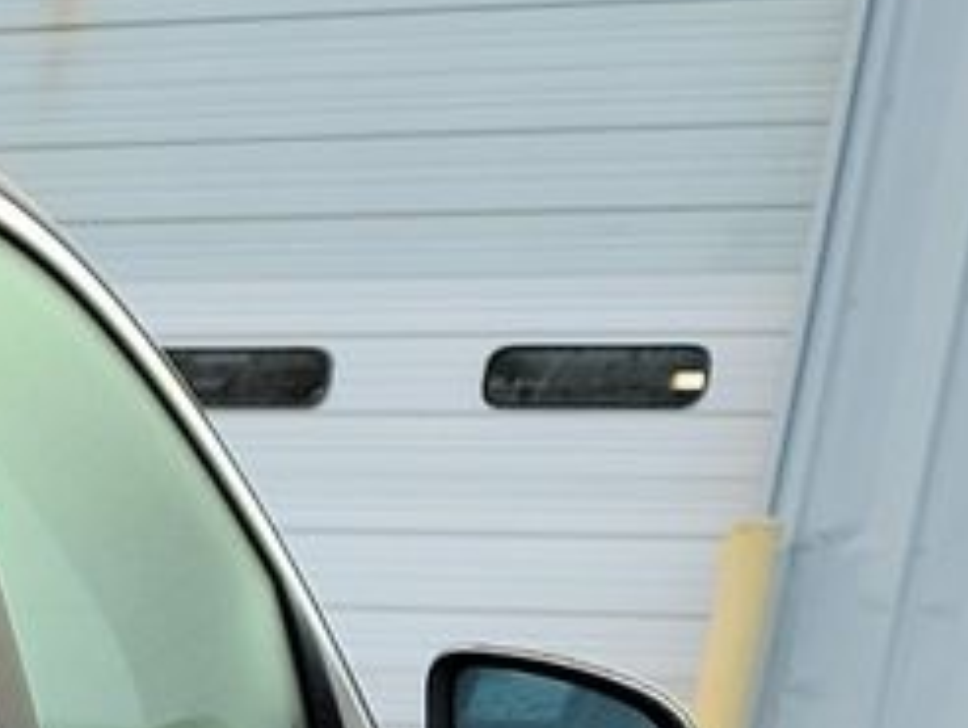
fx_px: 4367
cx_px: -1912
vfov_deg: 8.8
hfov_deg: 9.8
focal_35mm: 156
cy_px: 1668
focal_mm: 6.7
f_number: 1.8
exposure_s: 1/119
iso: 74
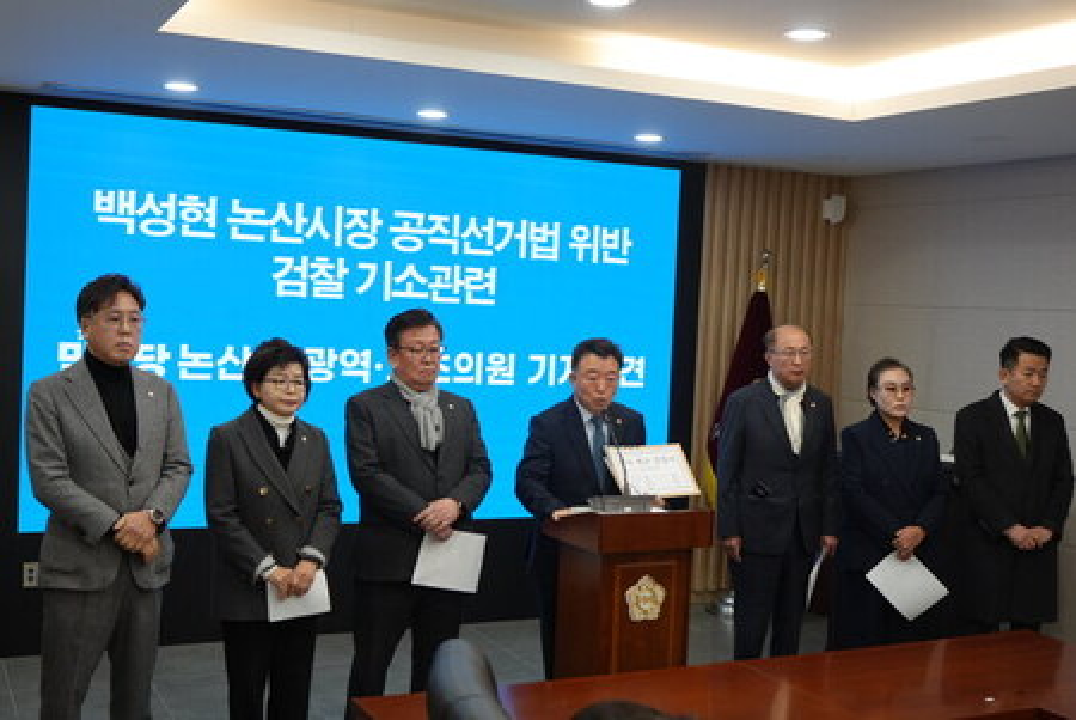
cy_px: 360
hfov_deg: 46.4
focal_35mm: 42
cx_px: 538
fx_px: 1257
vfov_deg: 32.0
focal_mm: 28
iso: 500
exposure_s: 1/160
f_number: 4
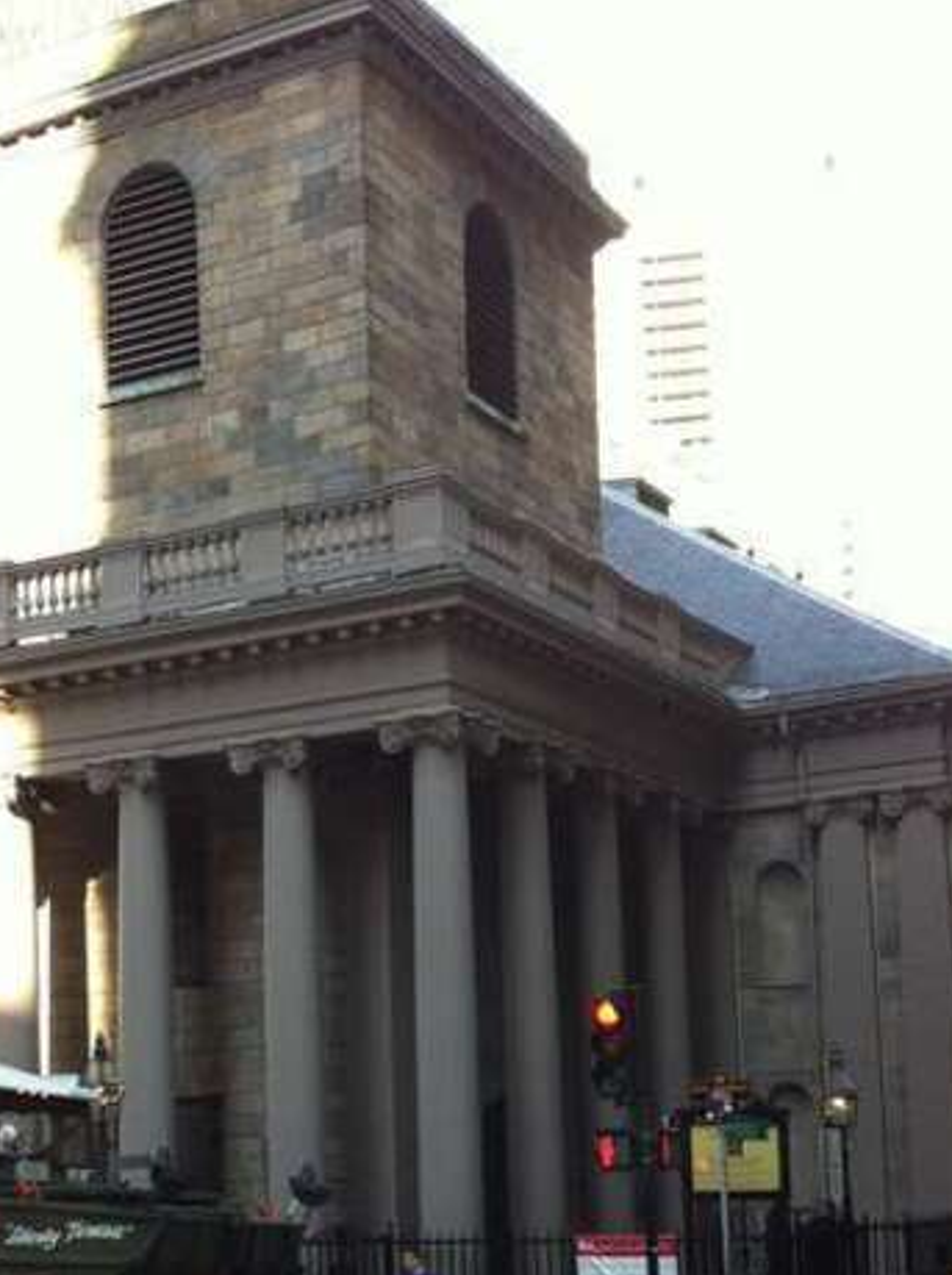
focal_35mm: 61
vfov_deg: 31.1
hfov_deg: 23.9
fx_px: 2242
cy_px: 972
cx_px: 400
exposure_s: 1/135
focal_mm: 3.85
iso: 80
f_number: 2.8
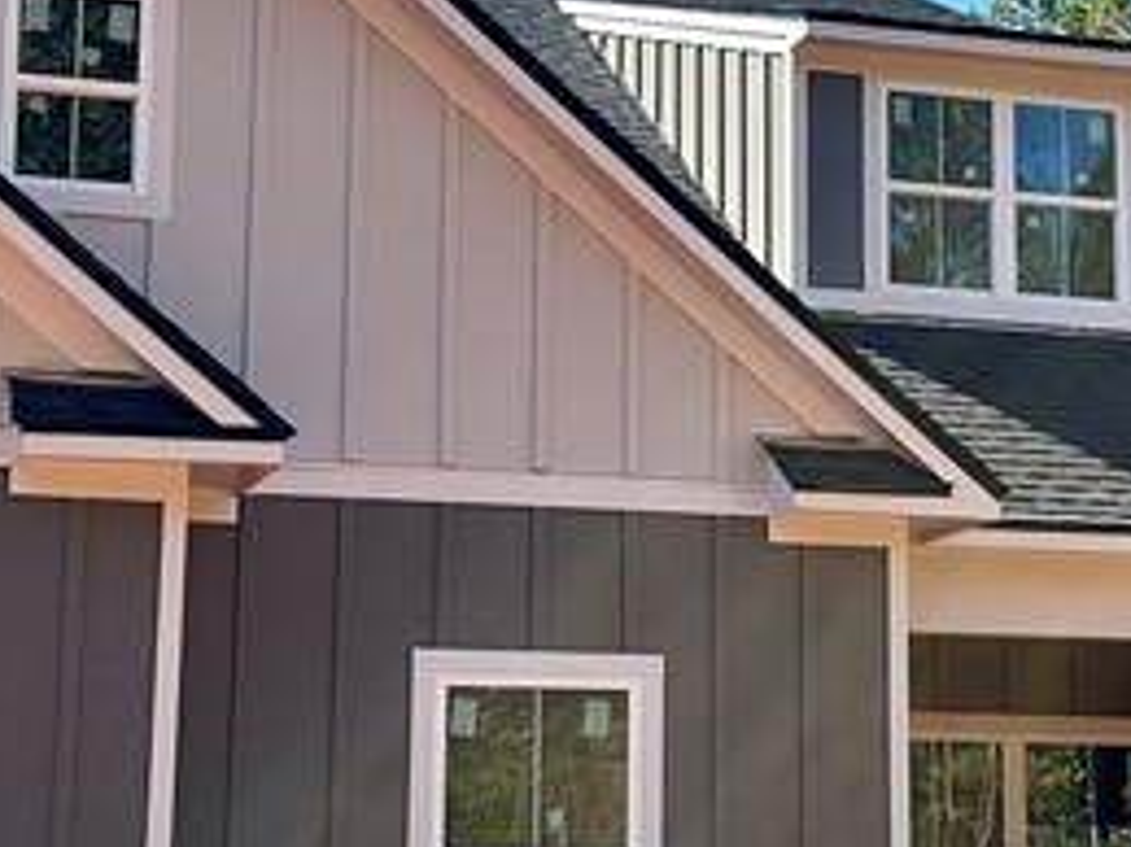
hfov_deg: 20.5
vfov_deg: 15.5
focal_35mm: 95
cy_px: 297
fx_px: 3102
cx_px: 821
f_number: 1.78
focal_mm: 6.86
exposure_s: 1/2732
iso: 80
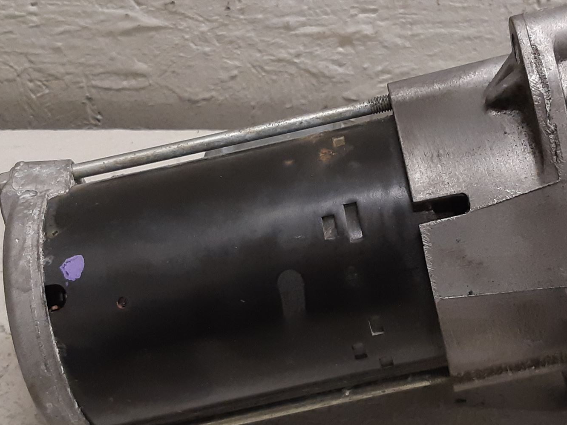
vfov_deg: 35.9
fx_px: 655
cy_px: 203
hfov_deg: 46.4
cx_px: 357
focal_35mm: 40
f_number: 1.7
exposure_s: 1/50
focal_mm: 3.93
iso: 200
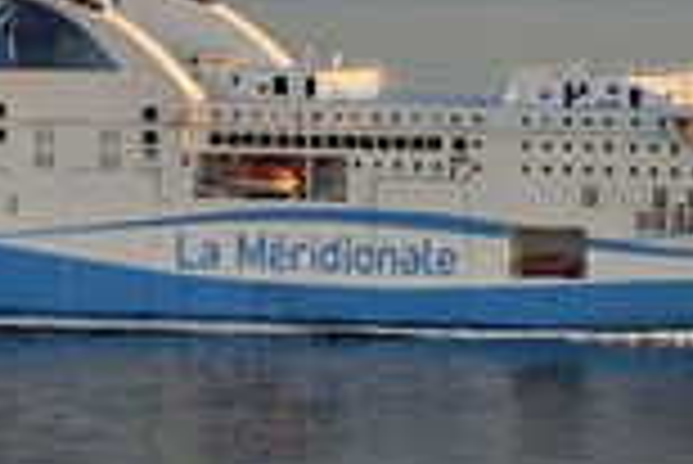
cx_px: 279
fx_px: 8940
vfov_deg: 3.0
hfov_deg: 4.4
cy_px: 5
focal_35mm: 464
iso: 250
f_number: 9
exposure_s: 1/250
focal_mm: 170
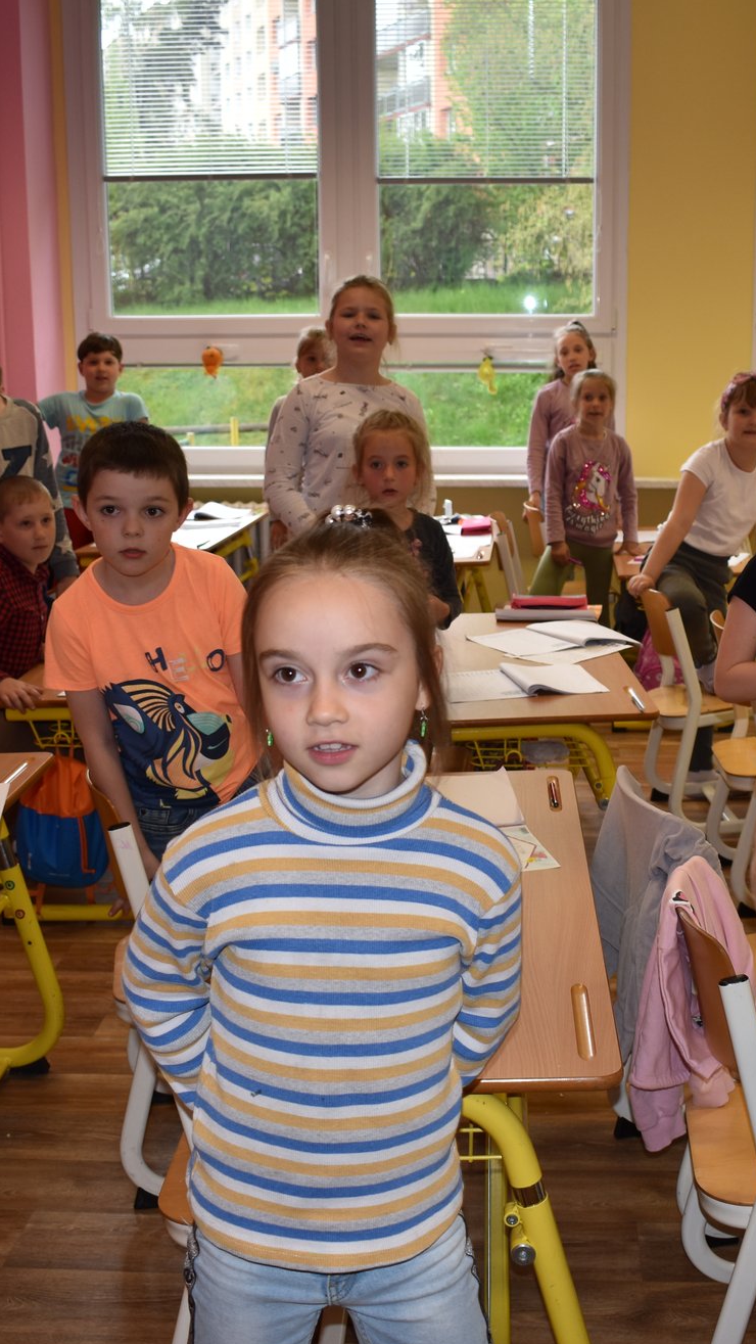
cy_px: 679
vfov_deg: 47.4
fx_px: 1532
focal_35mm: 43
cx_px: 497
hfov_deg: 27.6
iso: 140
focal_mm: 18
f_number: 3.5
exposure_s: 1/60
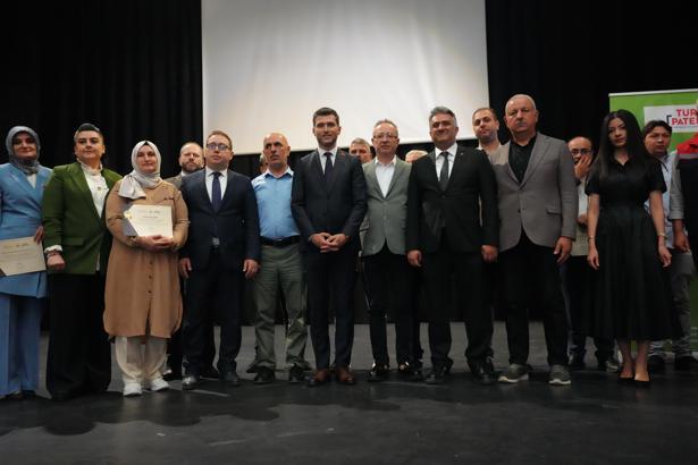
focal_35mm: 35
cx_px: 349
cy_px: 232
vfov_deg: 37.9
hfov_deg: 54.4
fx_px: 679
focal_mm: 35
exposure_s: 1/160
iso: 12800
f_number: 2.8
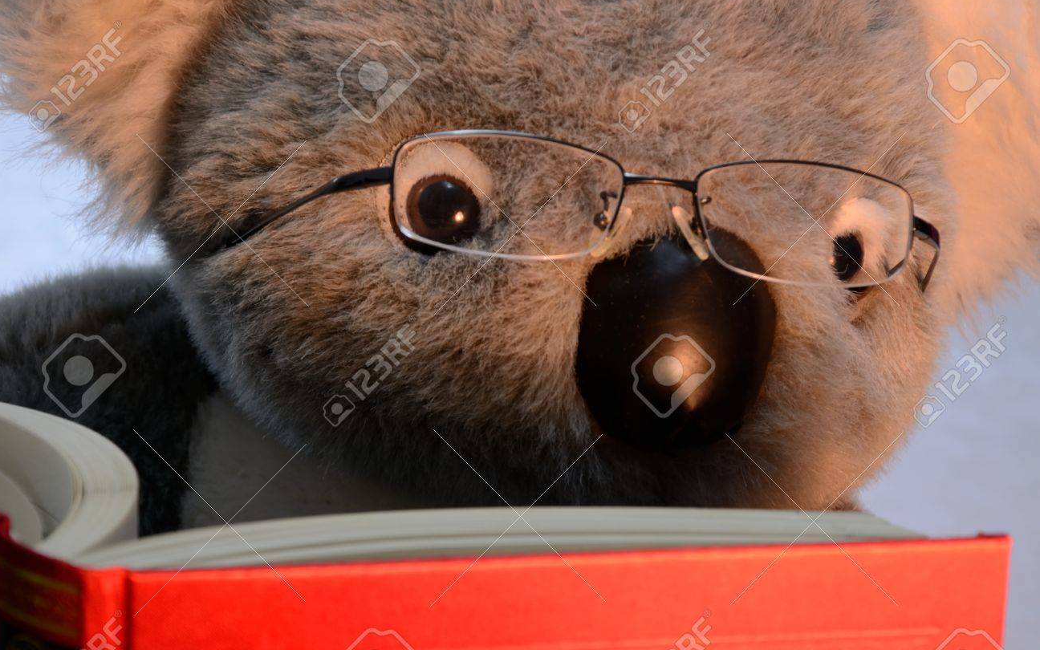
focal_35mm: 101
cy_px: 341
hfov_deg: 20.6
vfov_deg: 13.0
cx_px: 519
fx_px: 2863
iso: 100
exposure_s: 1/1.6
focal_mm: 66
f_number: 7.1
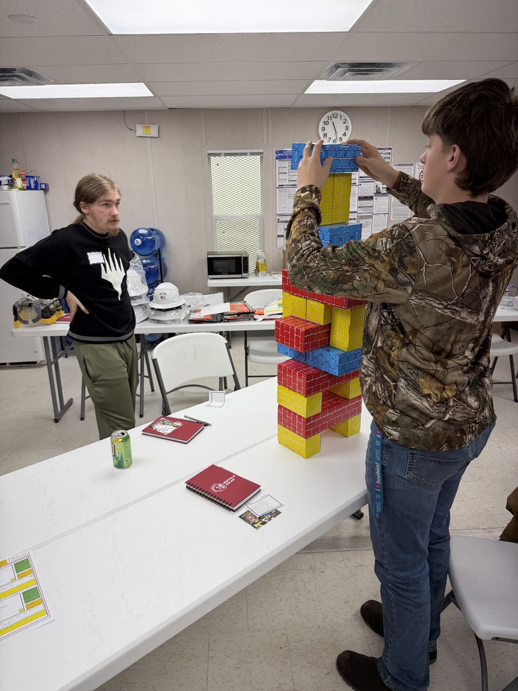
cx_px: 259
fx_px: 479
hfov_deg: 56.8
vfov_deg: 71.6
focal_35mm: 24
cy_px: 346
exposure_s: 1/156
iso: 64
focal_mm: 6.76
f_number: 1.78
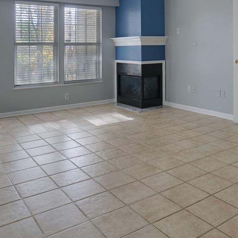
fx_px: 280
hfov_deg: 45.1
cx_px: 166
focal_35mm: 36
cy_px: 44
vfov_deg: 43.6
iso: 1250
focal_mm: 16
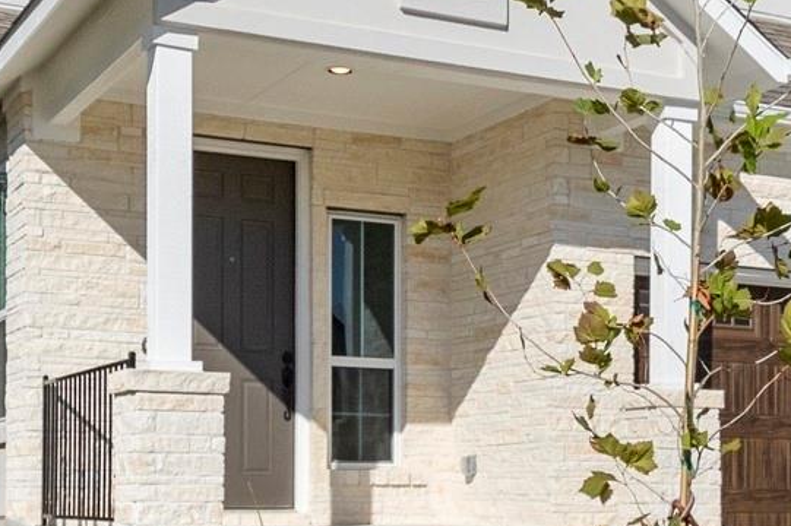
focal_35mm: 108
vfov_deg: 12.6
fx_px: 2371
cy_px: 98
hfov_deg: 18.9
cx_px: 539
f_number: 8
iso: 400
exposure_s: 1/2500
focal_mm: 24
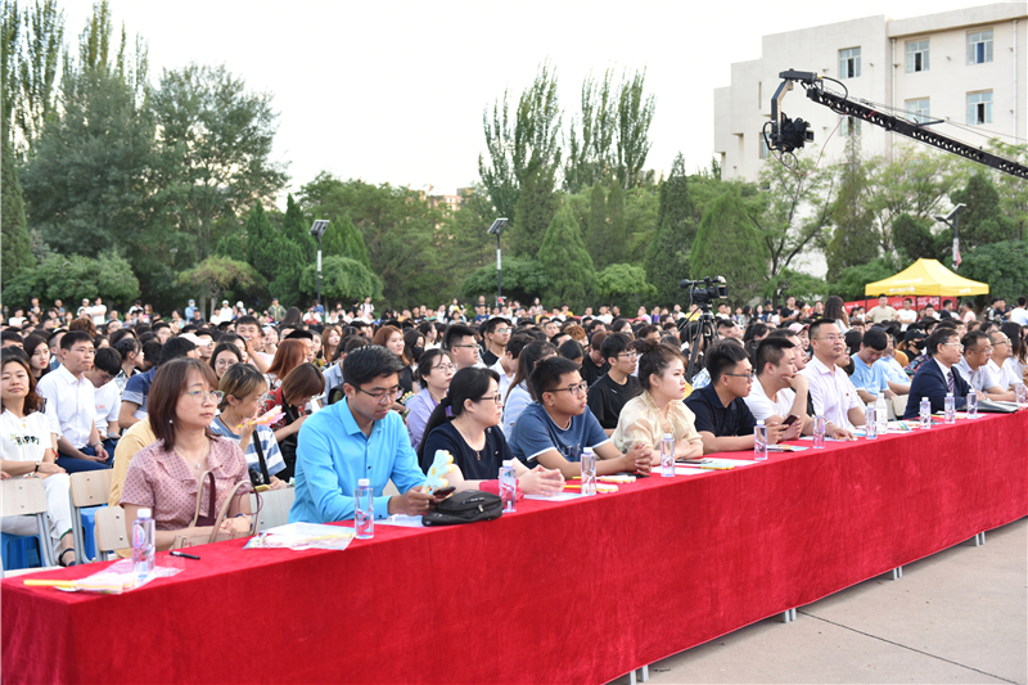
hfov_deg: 43.6
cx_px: 514
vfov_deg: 29.9
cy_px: 342
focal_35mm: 45
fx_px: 1285
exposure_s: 1/125
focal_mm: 45
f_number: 3.5
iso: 320
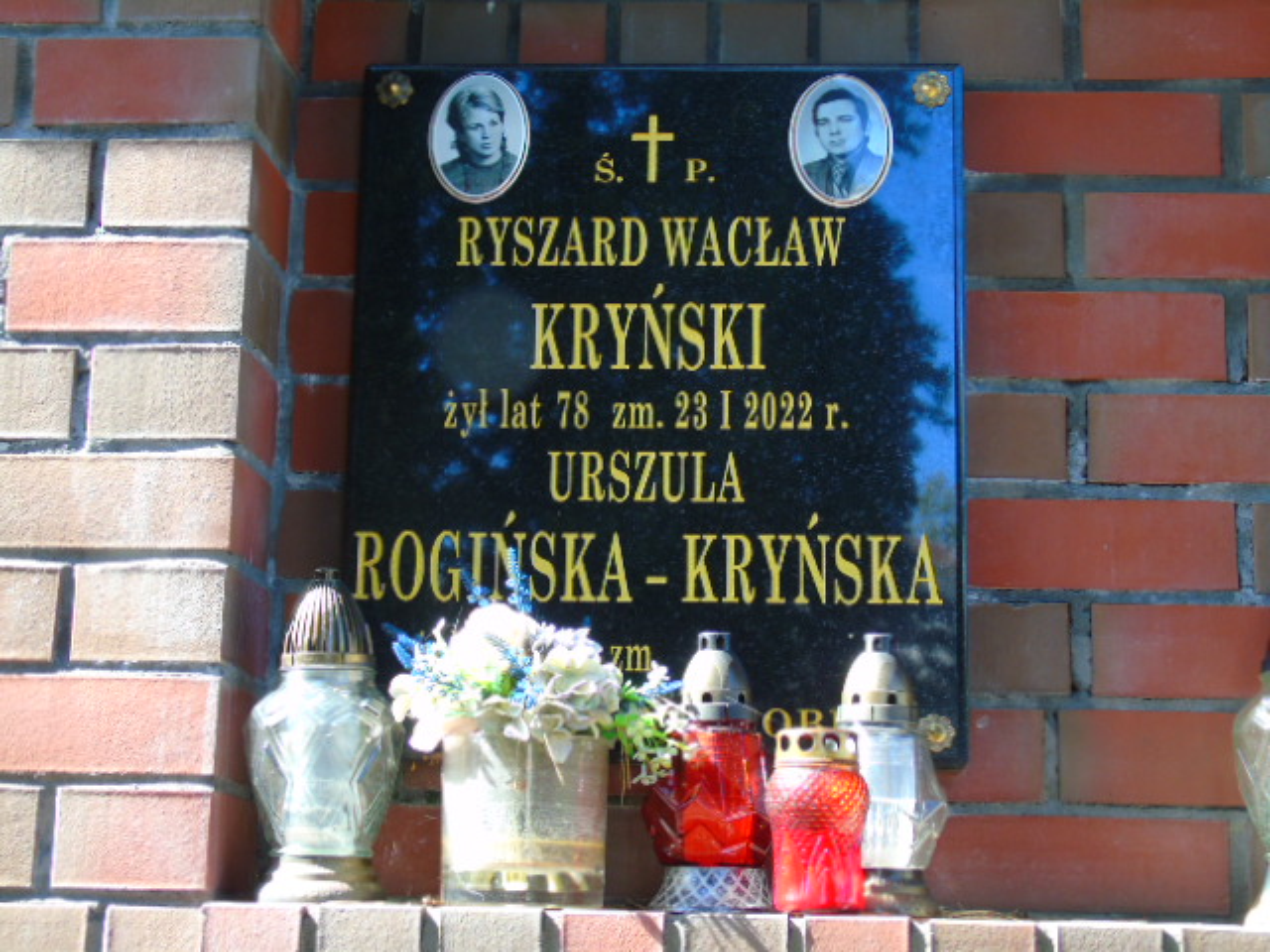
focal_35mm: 62
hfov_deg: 31.2
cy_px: 476
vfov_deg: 23.7
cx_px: 635
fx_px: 2275
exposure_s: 1/40
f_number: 4.5
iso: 80
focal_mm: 11
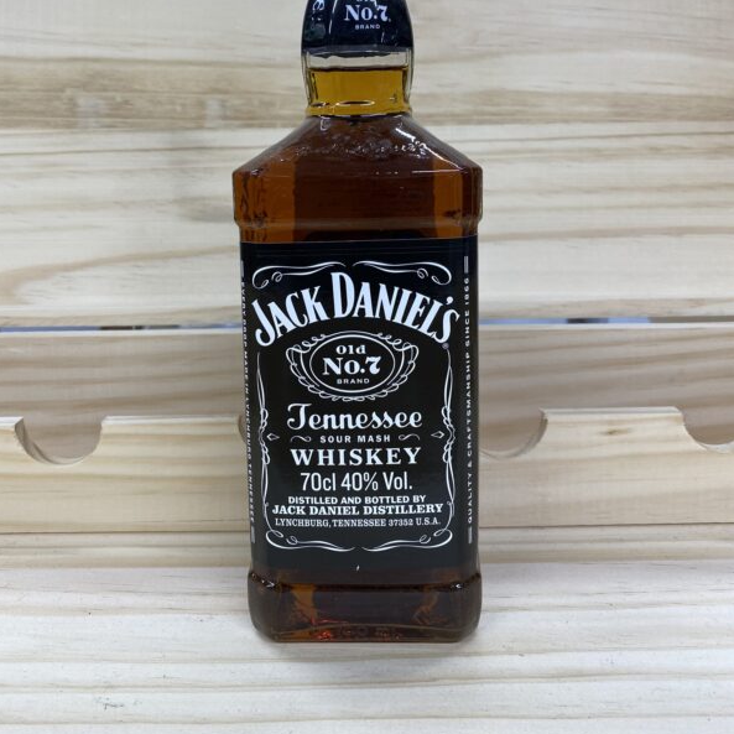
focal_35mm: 31
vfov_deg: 51.6
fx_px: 744
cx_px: 365
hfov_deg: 52.5
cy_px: 246
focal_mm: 4.25
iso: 80
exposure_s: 1/100
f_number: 1.8
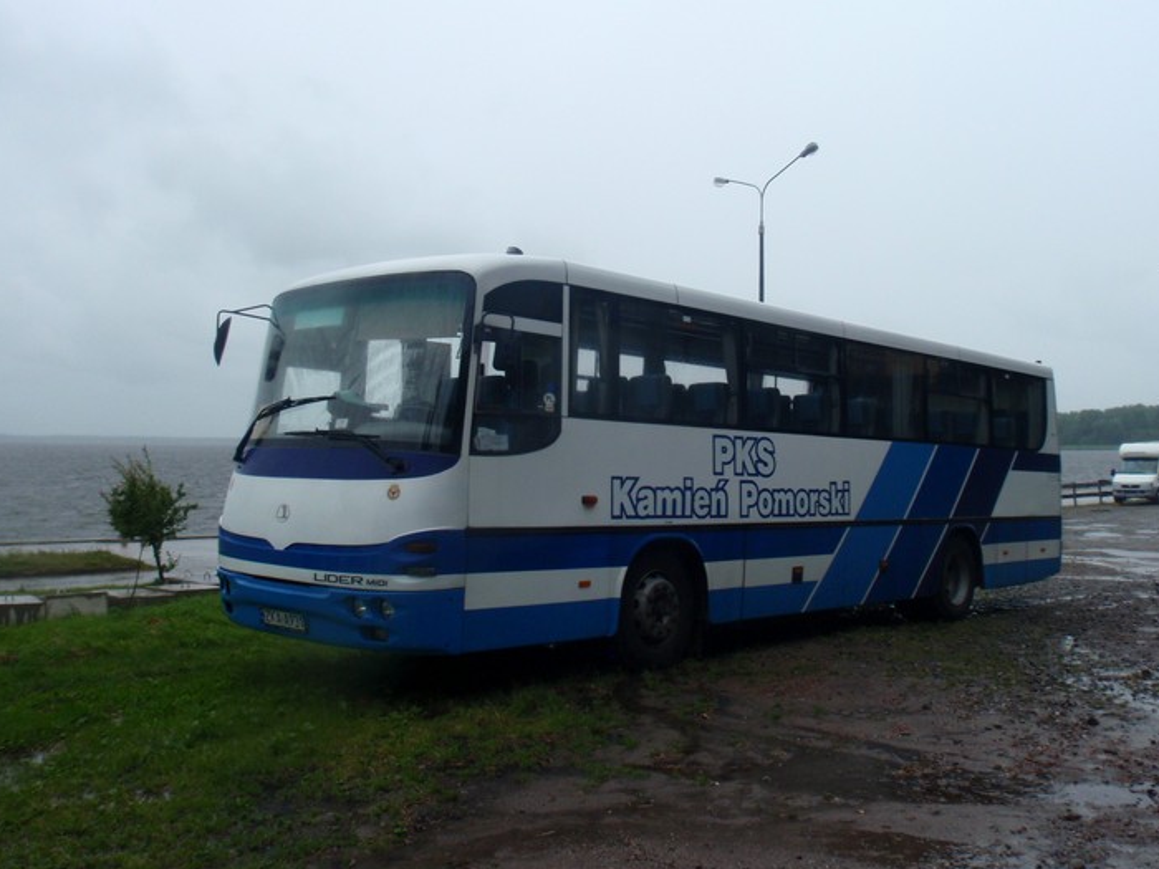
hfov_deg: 51.4
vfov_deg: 39.6
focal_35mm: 36
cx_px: 578
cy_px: 372
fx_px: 1205
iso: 100
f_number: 8
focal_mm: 5
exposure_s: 1/60
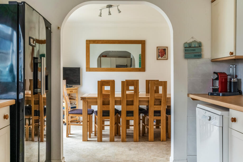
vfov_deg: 37.9
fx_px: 236
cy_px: 81
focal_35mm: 35
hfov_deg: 54.4
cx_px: 122
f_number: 11
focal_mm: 35
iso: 250
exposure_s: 1/5
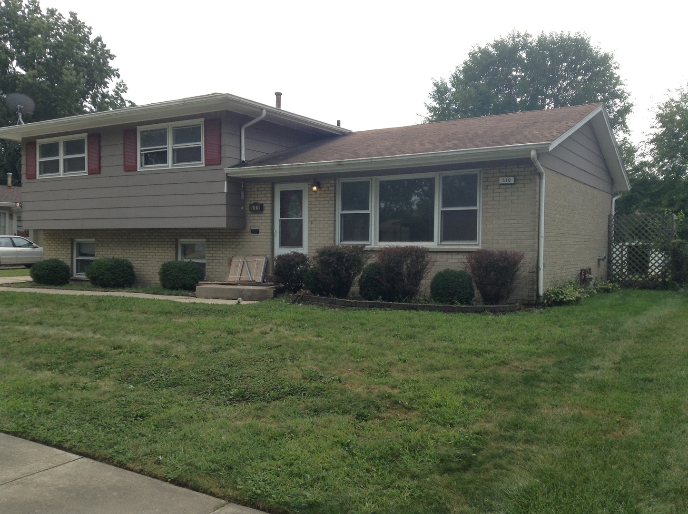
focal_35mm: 33
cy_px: 257
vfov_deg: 42.8
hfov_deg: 55.4
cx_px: 344
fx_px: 655
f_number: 2.4
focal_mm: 3.3
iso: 32
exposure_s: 1/557
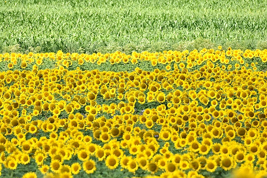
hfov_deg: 2.7
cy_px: 89
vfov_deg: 1.8
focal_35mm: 750
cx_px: 134
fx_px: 5562
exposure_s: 1/8000
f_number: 7.1
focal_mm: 500
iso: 2000
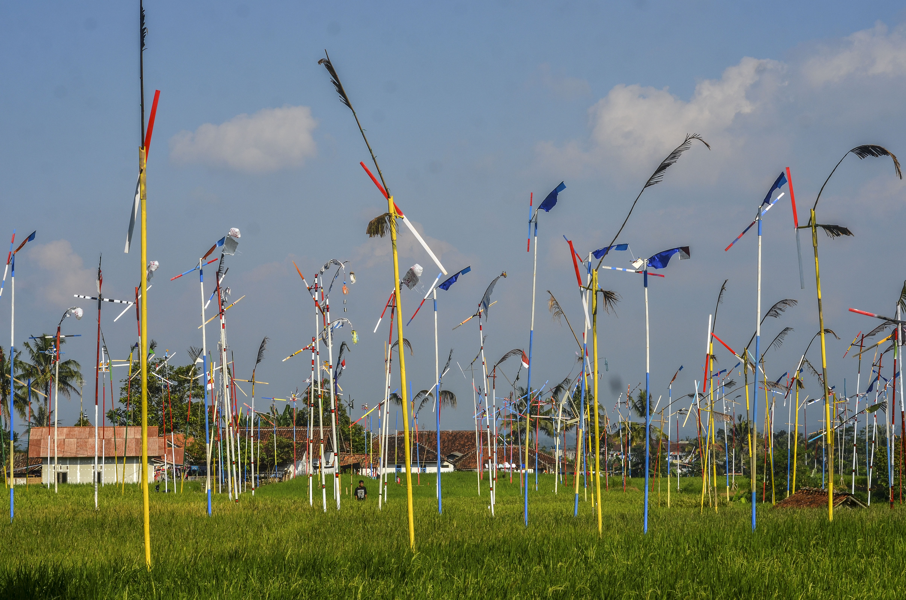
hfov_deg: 27.0
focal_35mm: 75
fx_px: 1884
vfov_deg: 18.1
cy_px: 300
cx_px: 453
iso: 200
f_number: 7.1
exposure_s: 1/1000
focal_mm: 50
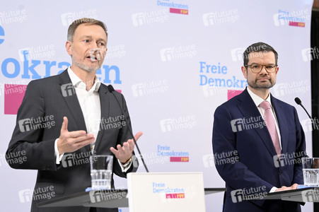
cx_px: 160
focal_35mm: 95
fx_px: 841
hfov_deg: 21.5
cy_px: 106
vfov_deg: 14.4
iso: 5000
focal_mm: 95
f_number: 4
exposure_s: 1/800
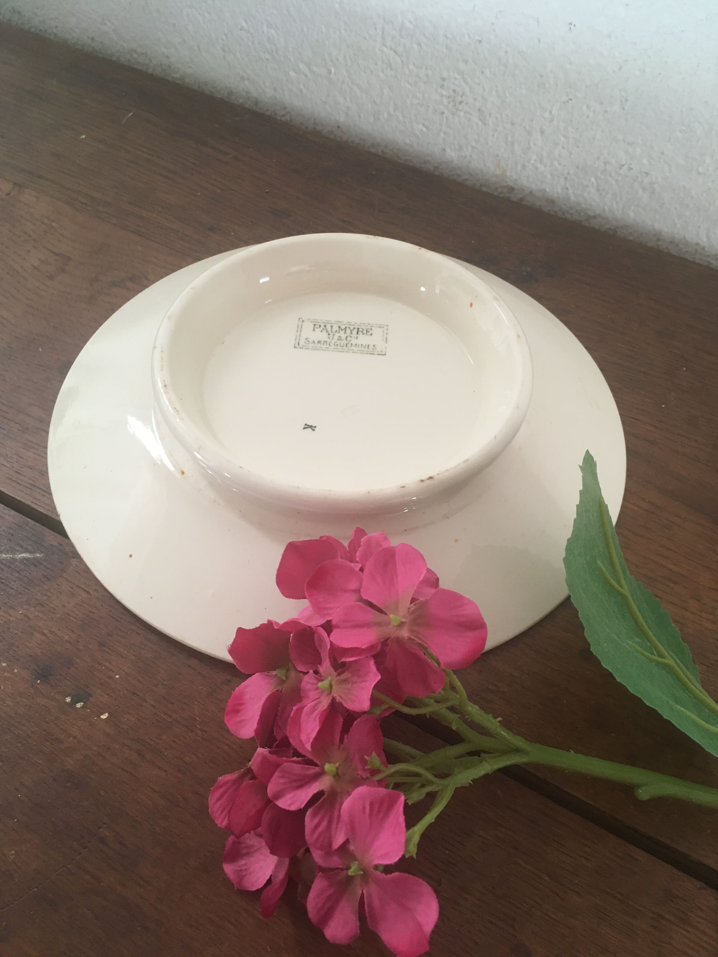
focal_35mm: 29
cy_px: 478
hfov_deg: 48.2
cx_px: 359
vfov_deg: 61.7
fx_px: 802
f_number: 2.2
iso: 125
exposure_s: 1/33
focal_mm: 4.15
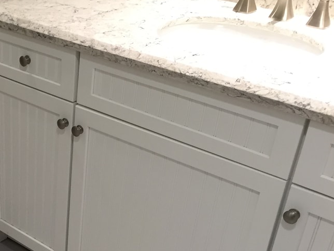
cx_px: -3
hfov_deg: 29.9
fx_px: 579
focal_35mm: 60
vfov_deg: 23.8
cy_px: 220
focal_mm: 4.15
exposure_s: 1/30
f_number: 2.2
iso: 80
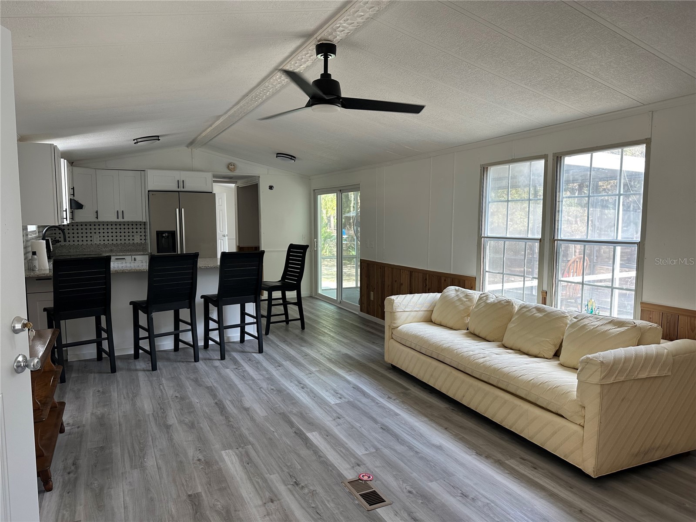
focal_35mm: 24
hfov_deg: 71.6
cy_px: 261
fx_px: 483
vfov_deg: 56.8
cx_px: 348
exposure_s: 1/121
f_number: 1.78
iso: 80
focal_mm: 6.86
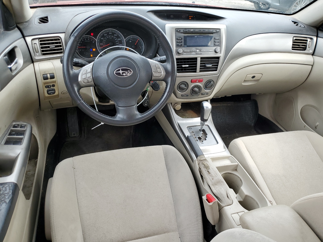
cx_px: 162
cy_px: 121
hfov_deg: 67.3
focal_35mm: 26
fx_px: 243
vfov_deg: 53.1
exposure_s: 1/250
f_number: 1.5
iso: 50
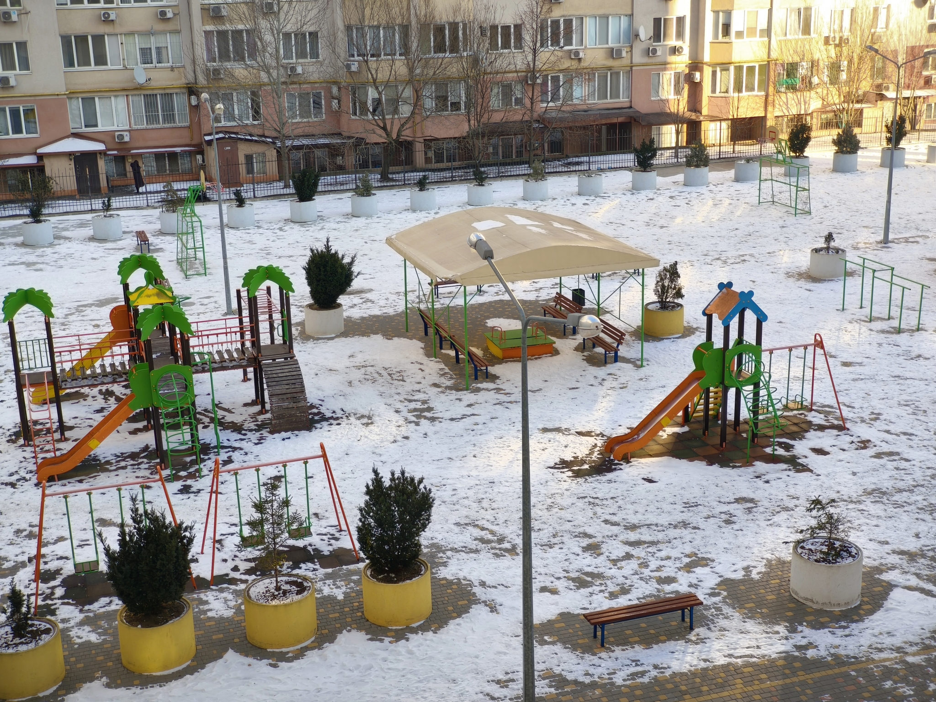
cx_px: 468
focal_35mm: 50
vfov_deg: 29.1
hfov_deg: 38.2
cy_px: 351
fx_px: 1352
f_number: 1.9
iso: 50
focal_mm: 7.1
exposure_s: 1/160
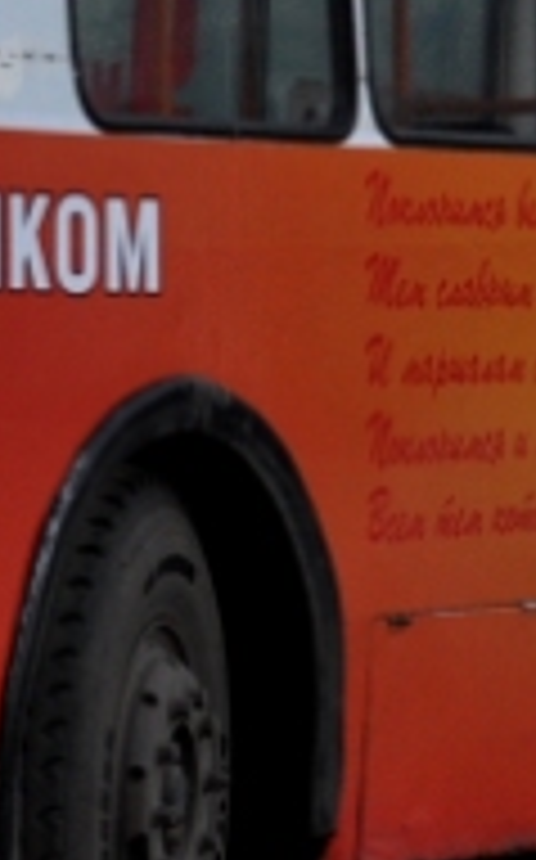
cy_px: -223
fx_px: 6717
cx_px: -392
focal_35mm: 287
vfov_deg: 7.3
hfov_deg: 4.5
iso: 400
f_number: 5
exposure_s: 1/100
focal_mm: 35
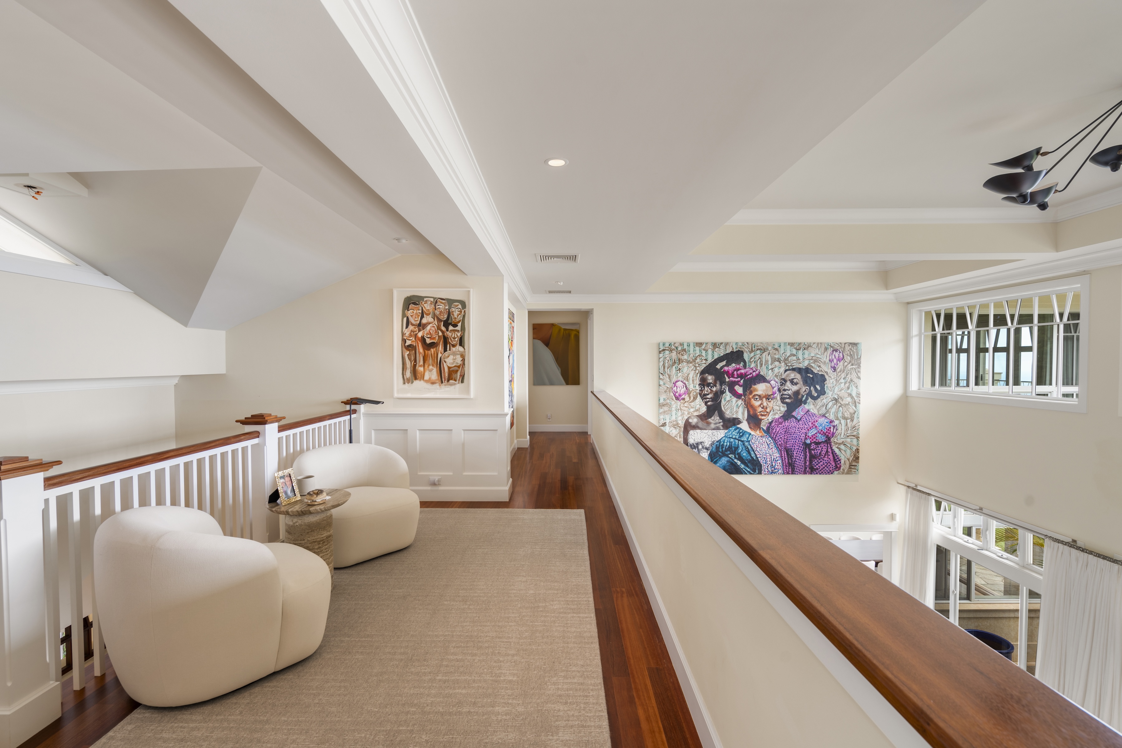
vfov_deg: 73.7
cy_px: 374
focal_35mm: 16
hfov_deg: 96.7
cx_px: 561
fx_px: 499
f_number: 8
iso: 100
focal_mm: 16
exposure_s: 1/1.25
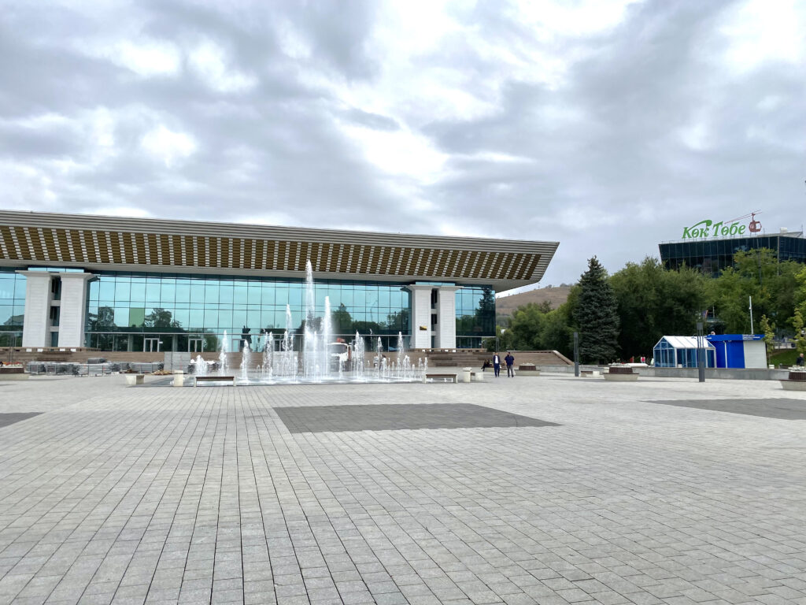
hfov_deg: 67.3
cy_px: 302
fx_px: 605
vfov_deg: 53.1
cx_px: 403
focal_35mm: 26
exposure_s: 1/3497
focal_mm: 4.25
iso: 32
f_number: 1.8
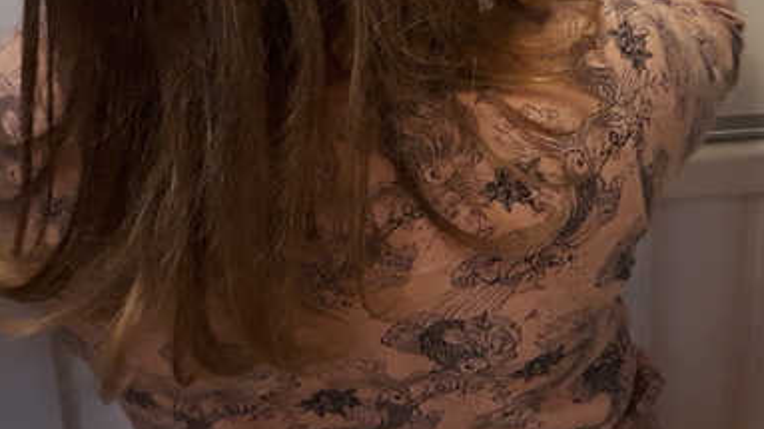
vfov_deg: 13.9
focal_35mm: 82
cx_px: 679
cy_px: -186
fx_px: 1660
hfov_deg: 25.2
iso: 160
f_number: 1.7
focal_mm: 3.71
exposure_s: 1/33
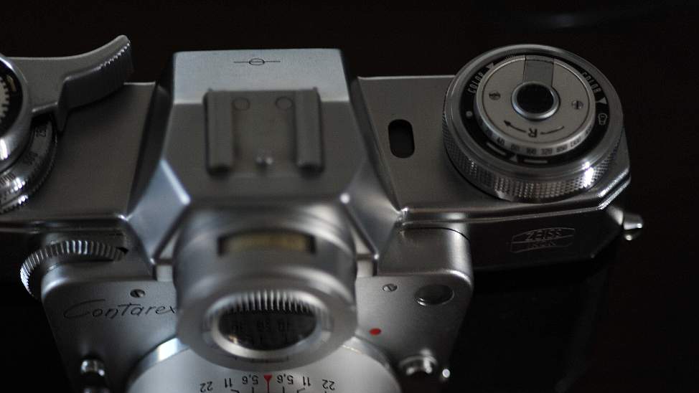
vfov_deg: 12.4
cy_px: 323
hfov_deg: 22.0
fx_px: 1798
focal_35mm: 97
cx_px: 264
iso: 800
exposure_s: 1/40
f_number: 3.2
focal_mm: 60
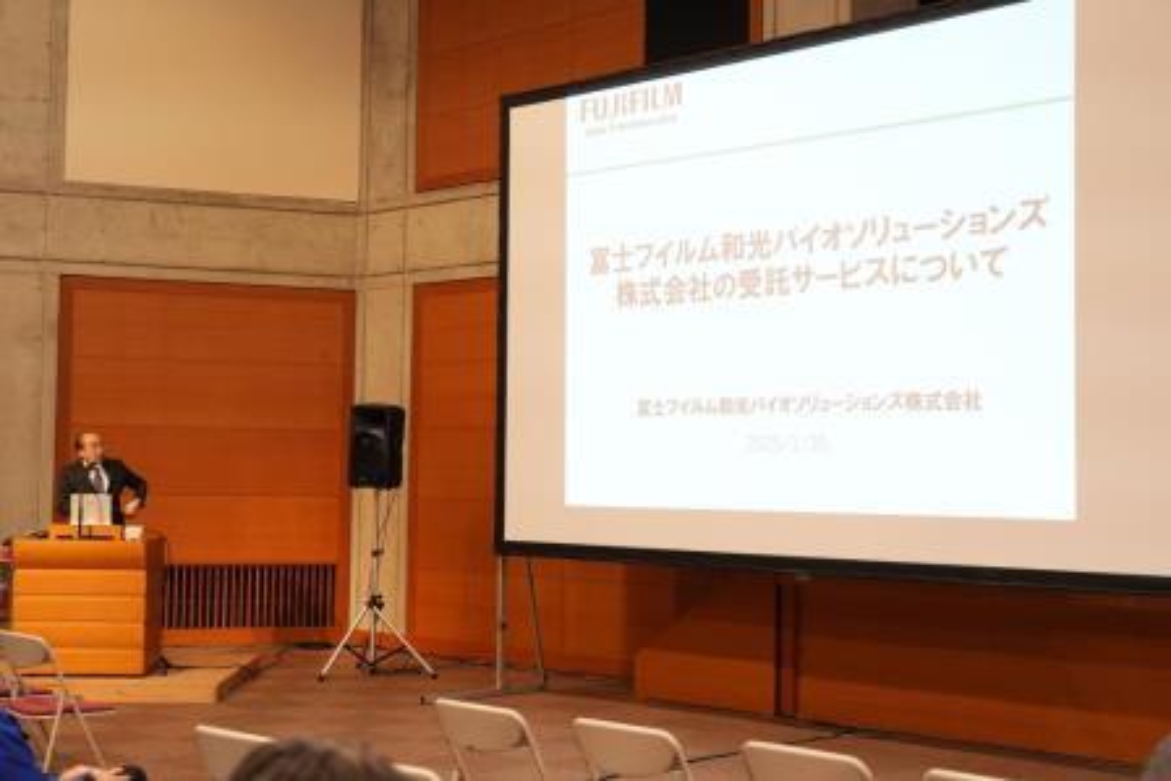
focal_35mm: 46
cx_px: 586
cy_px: 390
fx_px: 1497
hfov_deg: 42.7
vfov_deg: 29.3
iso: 3200
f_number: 4
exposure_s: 1/125
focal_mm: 46
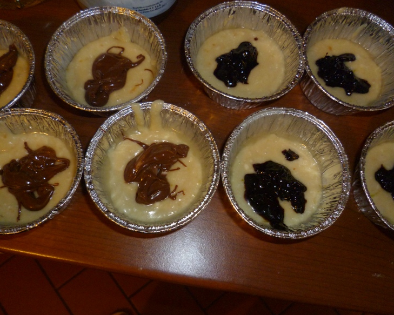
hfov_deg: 58.7
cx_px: 179
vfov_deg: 48.5
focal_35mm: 30
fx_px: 350
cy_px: 162
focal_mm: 5
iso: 250
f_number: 2.8
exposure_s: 1/30
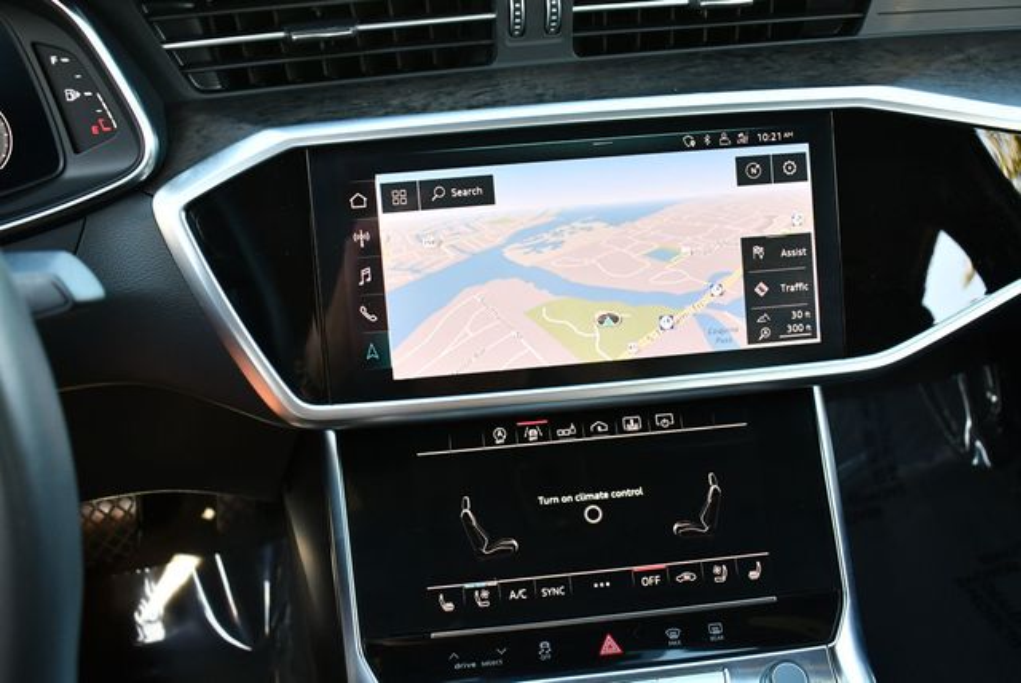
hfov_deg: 53.1
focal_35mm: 36
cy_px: 342
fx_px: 1022
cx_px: 510
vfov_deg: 36.9
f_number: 3.5
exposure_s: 1/250
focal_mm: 18
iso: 800
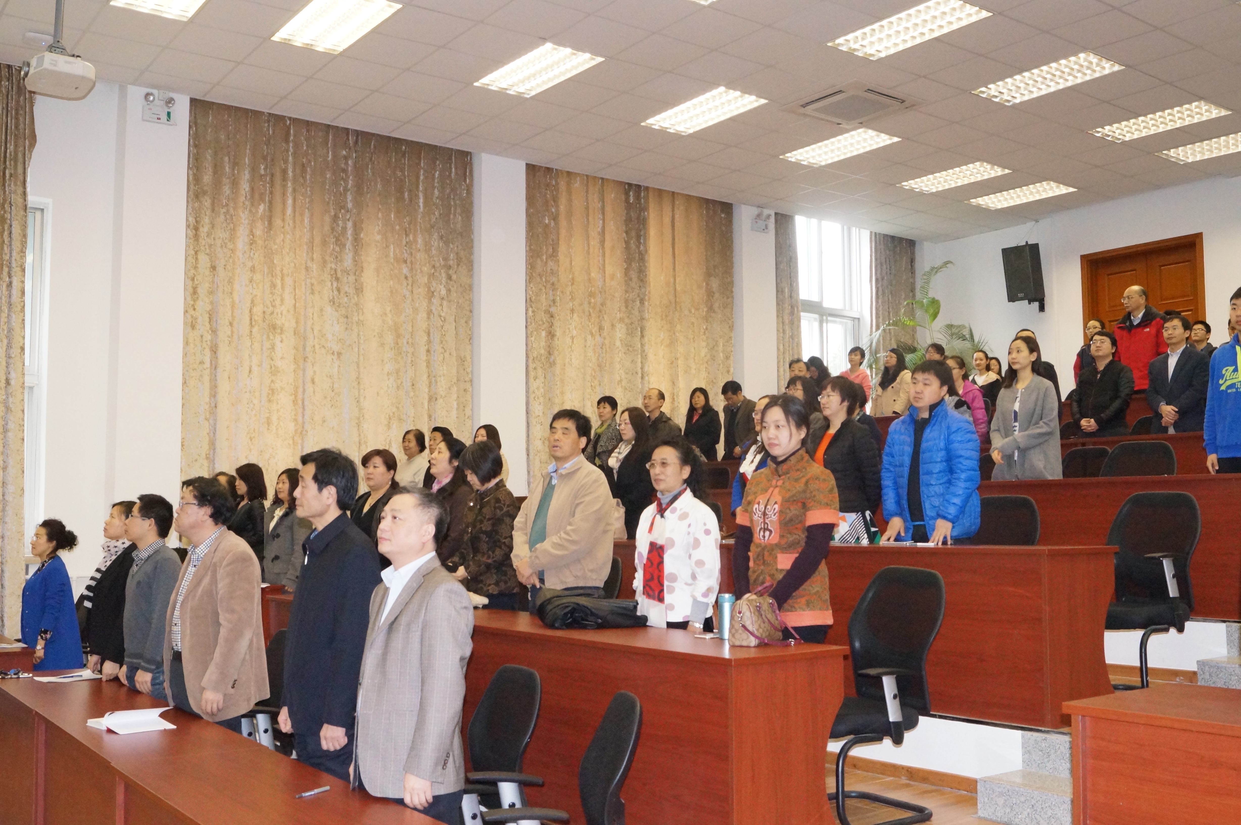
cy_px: 412
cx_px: 620
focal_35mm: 33
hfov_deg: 57.3
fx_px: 1136
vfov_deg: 39.9
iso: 3200
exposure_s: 1/60
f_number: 10
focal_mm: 22
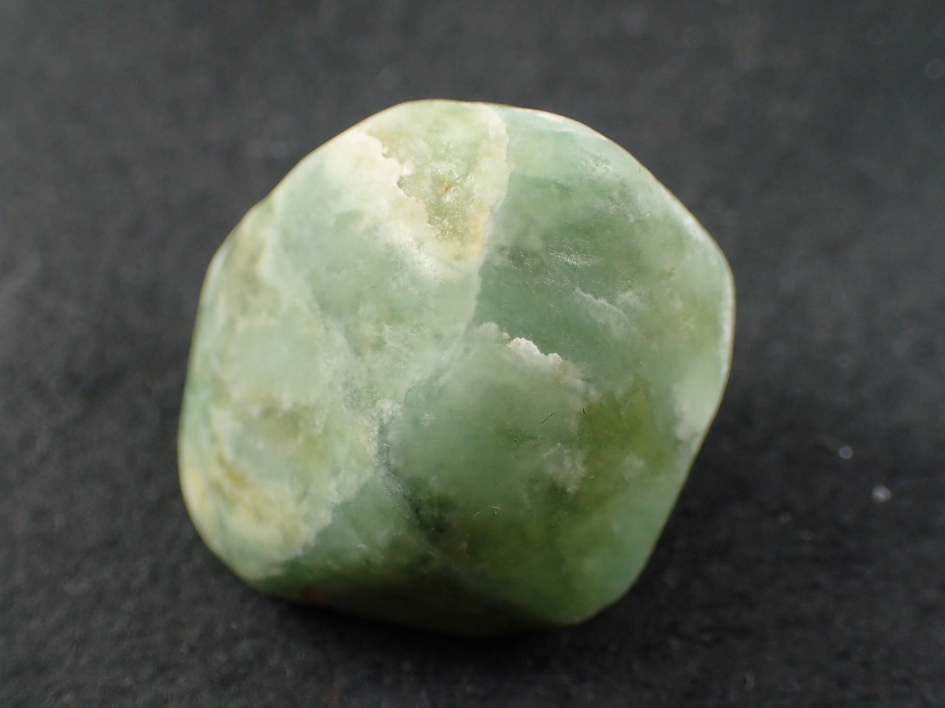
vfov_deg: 29.7
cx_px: 472
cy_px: 354
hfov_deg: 38.9
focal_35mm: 49
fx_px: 1338
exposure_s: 1/200
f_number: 3.2
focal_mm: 8.99
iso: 250
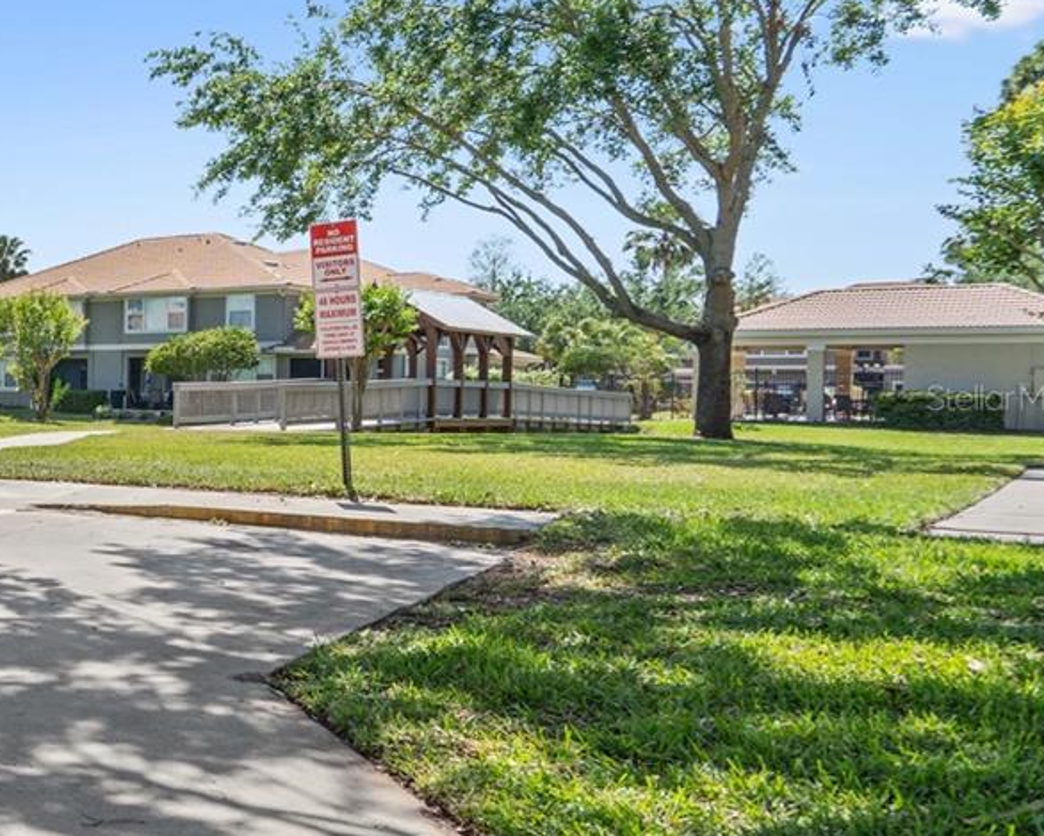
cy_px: 398
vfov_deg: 36.5
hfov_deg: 32.5
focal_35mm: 41
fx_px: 1267
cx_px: -340
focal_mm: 16
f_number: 8
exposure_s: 1/800
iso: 250
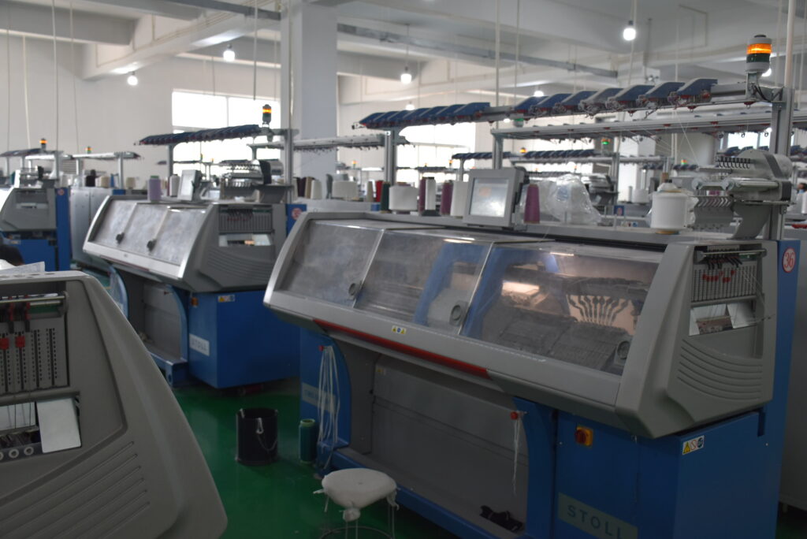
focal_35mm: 34
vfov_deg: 38.4
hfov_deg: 55.1
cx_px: 404
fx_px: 774
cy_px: 270
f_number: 4
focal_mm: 23
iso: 400
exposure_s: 1/60
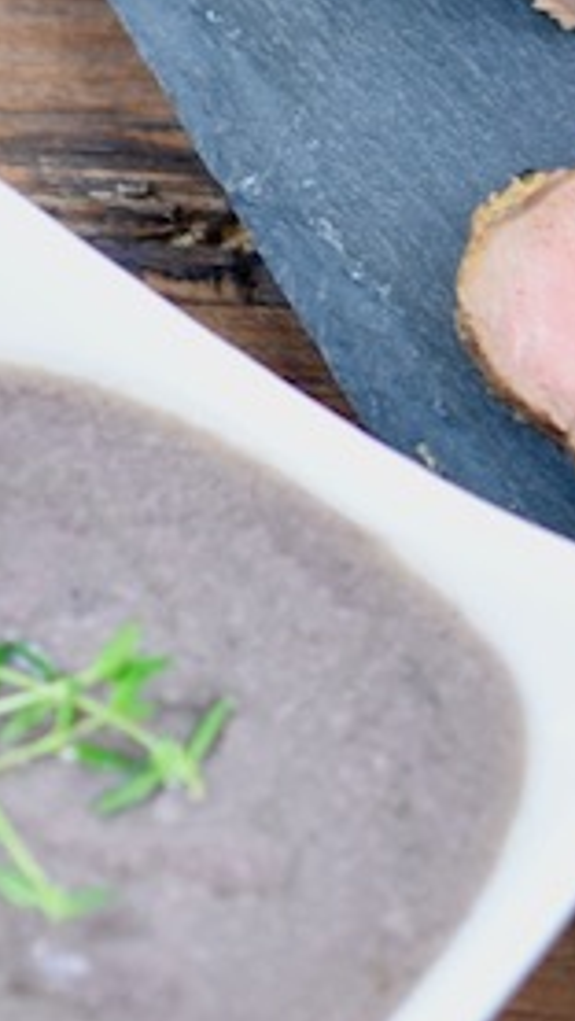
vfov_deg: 2.8
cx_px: 1262
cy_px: -538
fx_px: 20674
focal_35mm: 763
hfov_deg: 1.6
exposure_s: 1/80
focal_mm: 105
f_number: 3.5
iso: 400
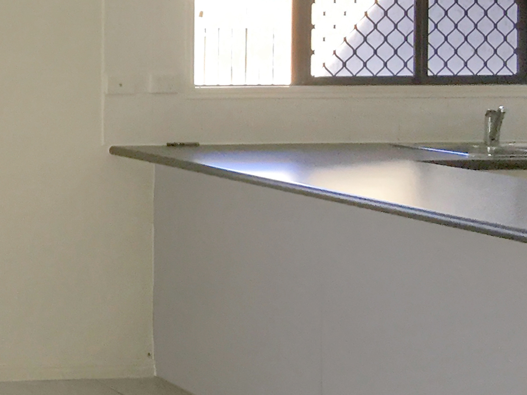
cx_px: -97
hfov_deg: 21.7
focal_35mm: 84
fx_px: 1278
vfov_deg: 17.5
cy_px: 158
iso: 25
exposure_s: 1/33
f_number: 2.4
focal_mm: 3.3
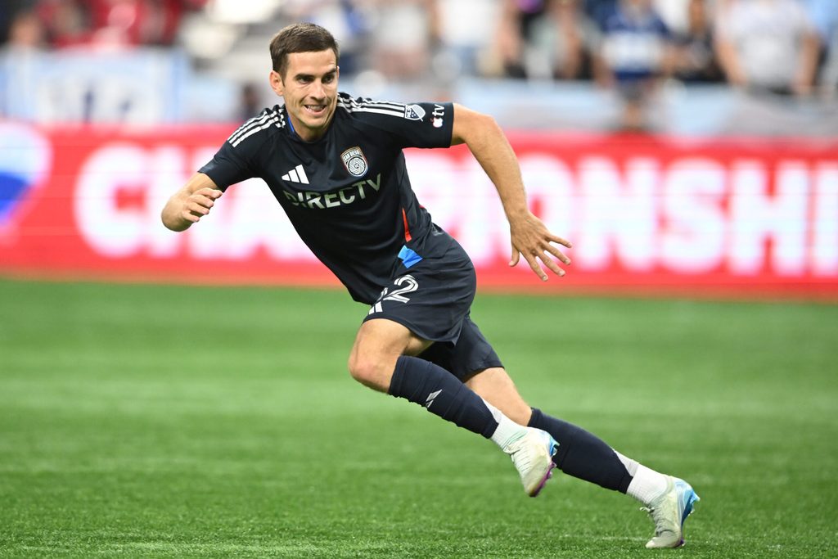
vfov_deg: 2.8
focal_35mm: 500
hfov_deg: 4.1
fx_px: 11640
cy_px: 280
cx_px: 419
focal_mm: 500
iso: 4000
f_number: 4
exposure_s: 1/1250
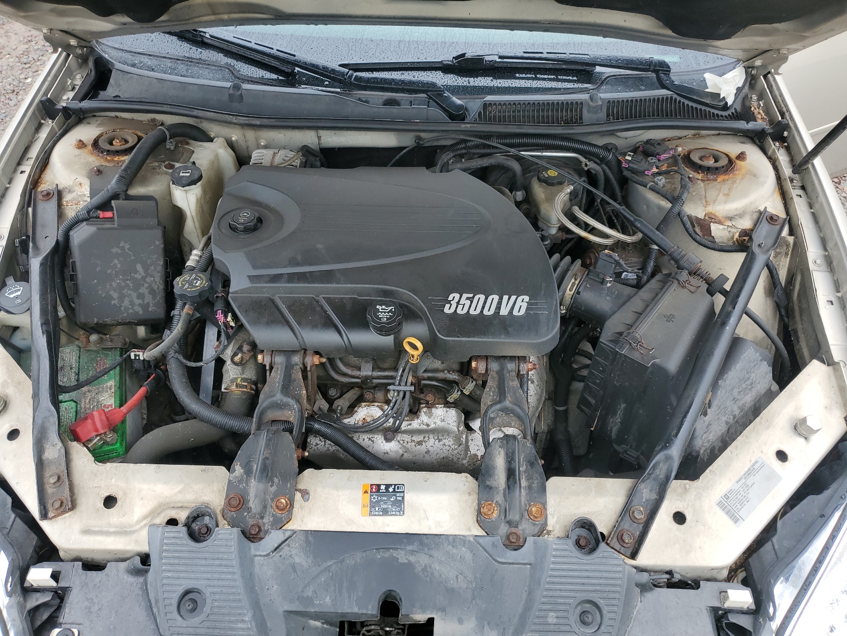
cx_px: 424
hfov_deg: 67.3
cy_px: 318
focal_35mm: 26
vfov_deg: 53.1
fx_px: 636
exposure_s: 1/417
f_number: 1.5
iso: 50
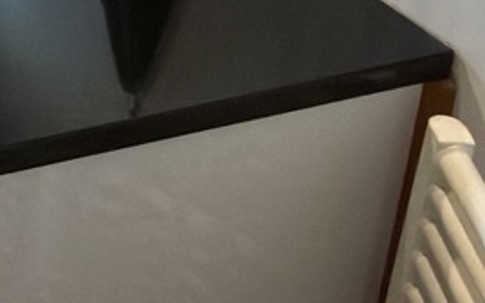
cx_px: -150
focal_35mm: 90
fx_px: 1189
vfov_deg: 13.6
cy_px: -162
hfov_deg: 20.9
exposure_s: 1/29
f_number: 2.2
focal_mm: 2.22
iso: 320
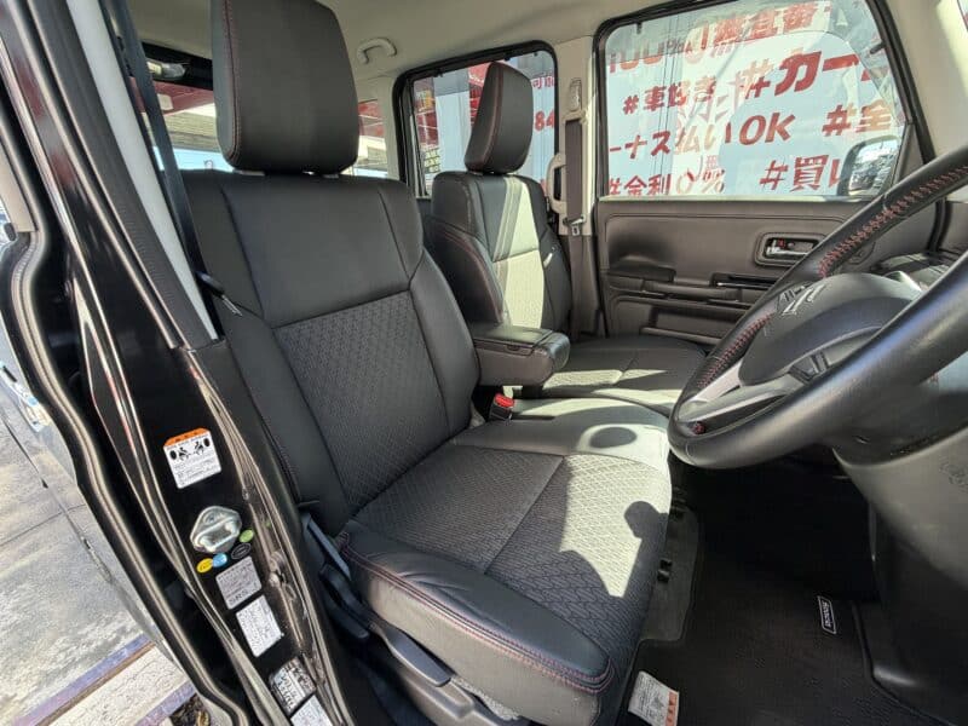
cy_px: 363
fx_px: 391
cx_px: 484
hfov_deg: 102.1
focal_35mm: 14
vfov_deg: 85.7
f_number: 2.2
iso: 125
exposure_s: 1/121
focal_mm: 2.22
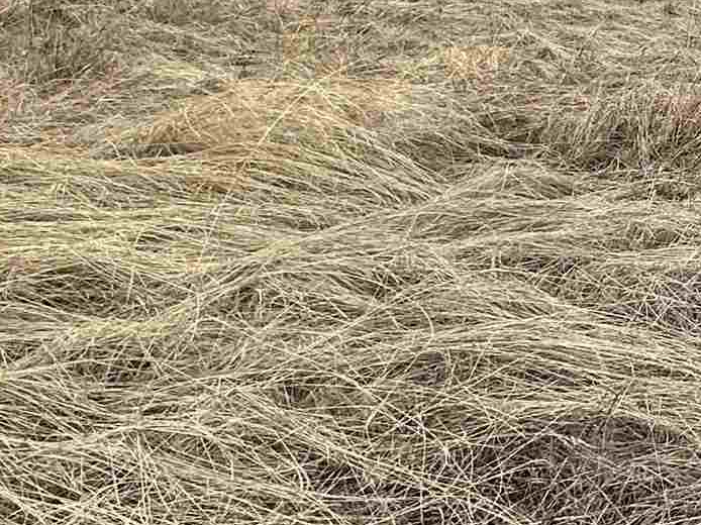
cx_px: 655
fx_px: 1255
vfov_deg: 23.0
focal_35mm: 62
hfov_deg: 29.7
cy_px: 46
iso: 40
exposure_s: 1/189
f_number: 2.2
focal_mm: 2.22
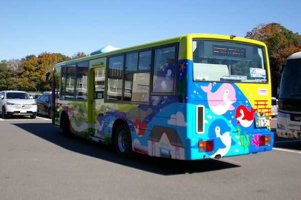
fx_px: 351
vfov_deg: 31.8
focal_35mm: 42
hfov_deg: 46.4
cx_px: 150
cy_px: 100
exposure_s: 1/3000
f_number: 4
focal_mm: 28
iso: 400
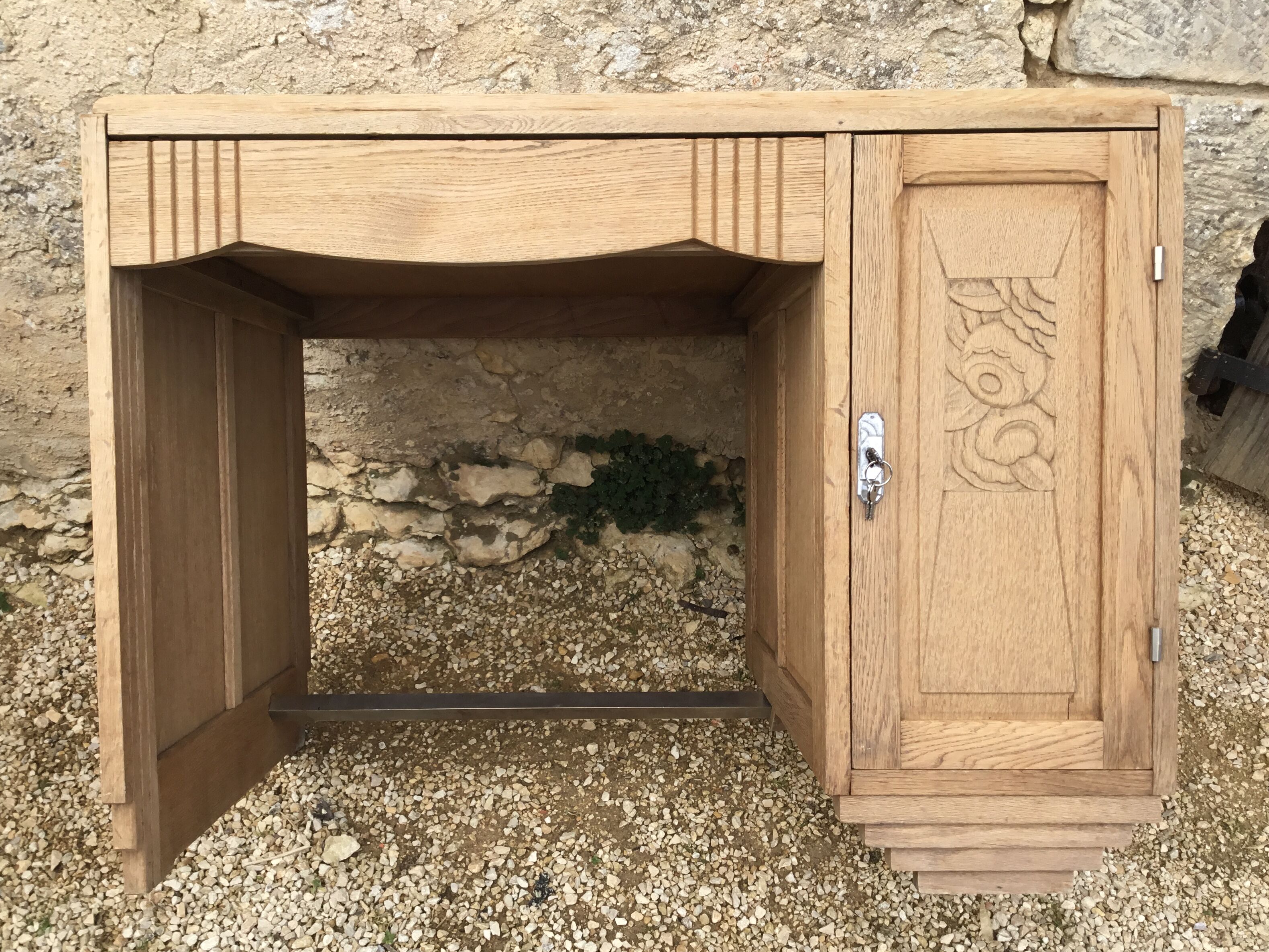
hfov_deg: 56.8
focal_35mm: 32
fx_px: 1173
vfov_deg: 44.2
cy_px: 488
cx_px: 617
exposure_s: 1/312
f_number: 2.4
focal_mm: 3.3
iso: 25
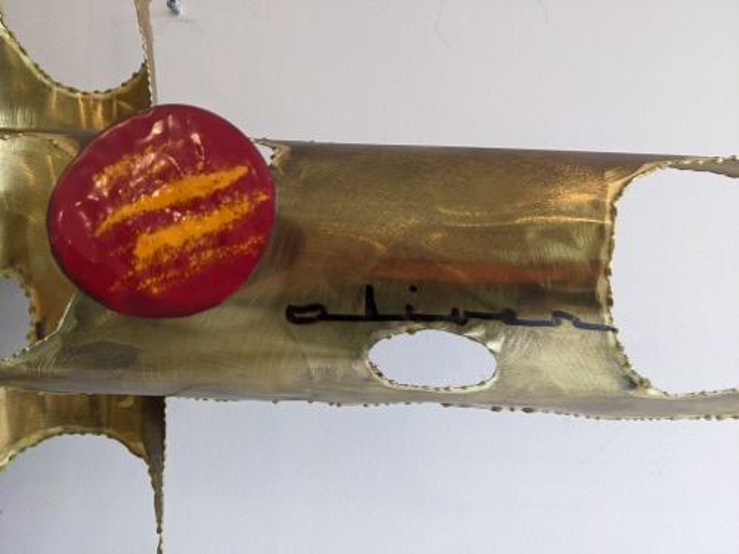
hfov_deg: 65.3
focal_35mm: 27
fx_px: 576
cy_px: 277
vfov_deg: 51.4
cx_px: 370
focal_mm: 4.38
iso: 87
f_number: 1.73
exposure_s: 1/30
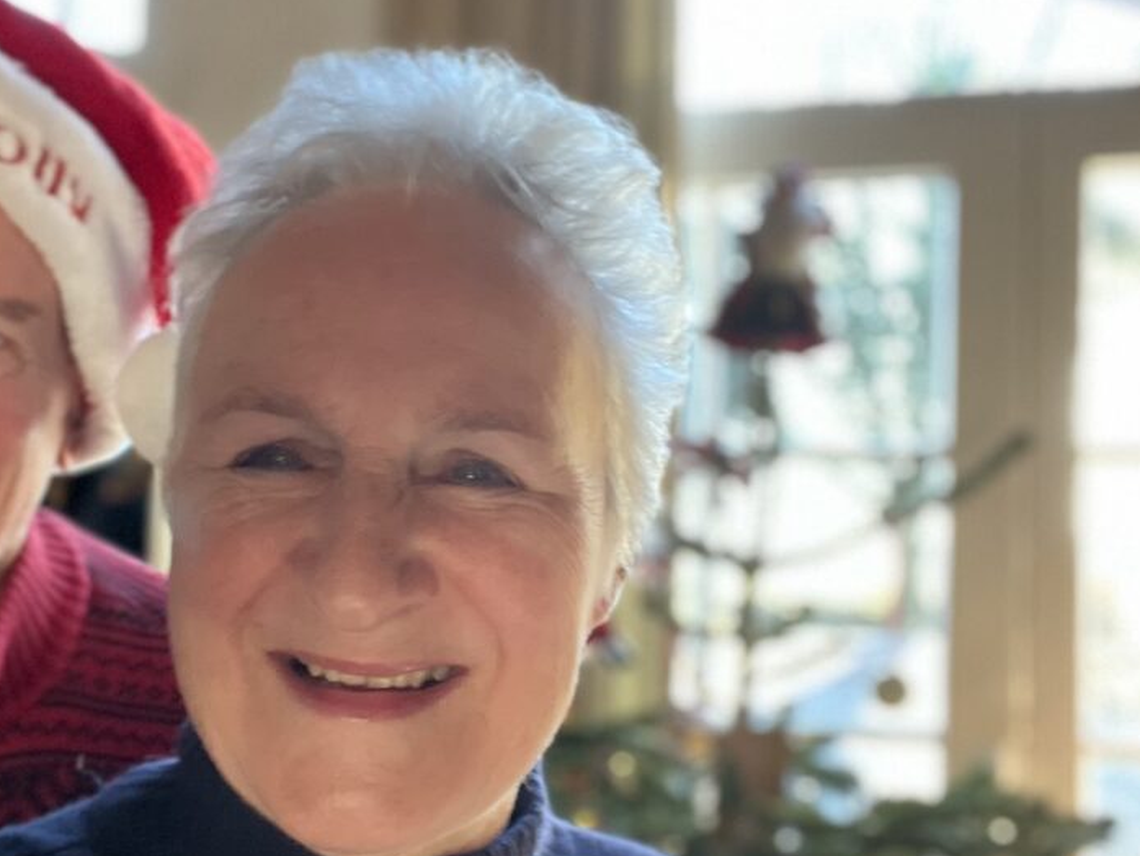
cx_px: 459
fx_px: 1450
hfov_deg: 42.7
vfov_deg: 32.8
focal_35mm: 44
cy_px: 513
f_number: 2.2
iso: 400
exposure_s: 1/39
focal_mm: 2.71
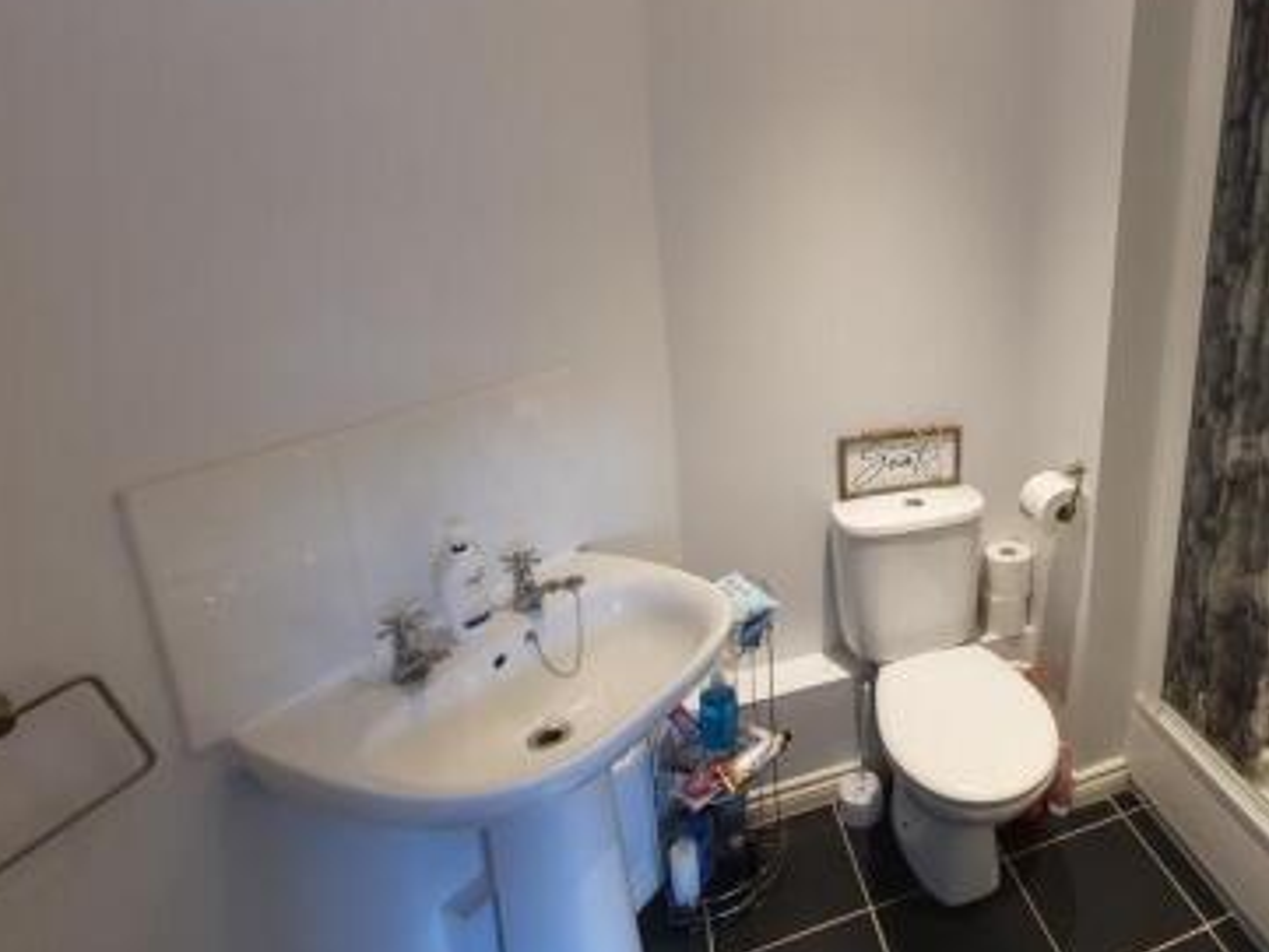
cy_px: 381
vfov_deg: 62.9
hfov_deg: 71.5
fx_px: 770
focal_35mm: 21
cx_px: 1004
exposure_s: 1/50
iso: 250
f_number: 2.2
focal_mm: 1.8
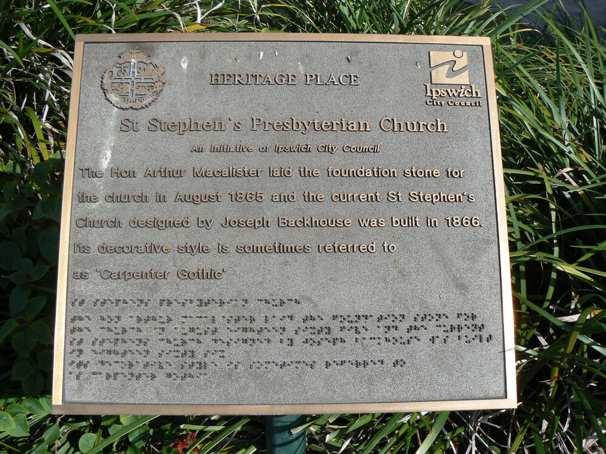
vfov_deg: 39.7
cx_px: 303
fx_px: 630
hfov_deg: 51.4
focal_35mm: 36
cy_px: 227
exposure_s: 1/500
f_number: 6.3
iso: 80
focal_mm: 6
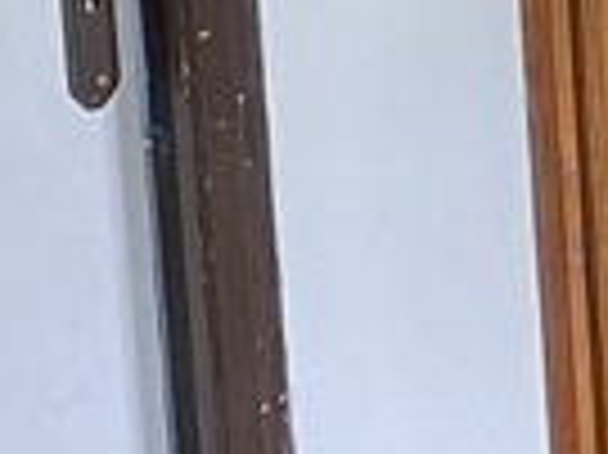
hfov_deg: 8.4
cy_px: -220
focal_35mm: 197
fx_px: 3457
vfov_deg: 7.4
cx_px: 1838
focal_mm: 4.25
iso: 250
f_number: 1.8
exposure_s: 1/60
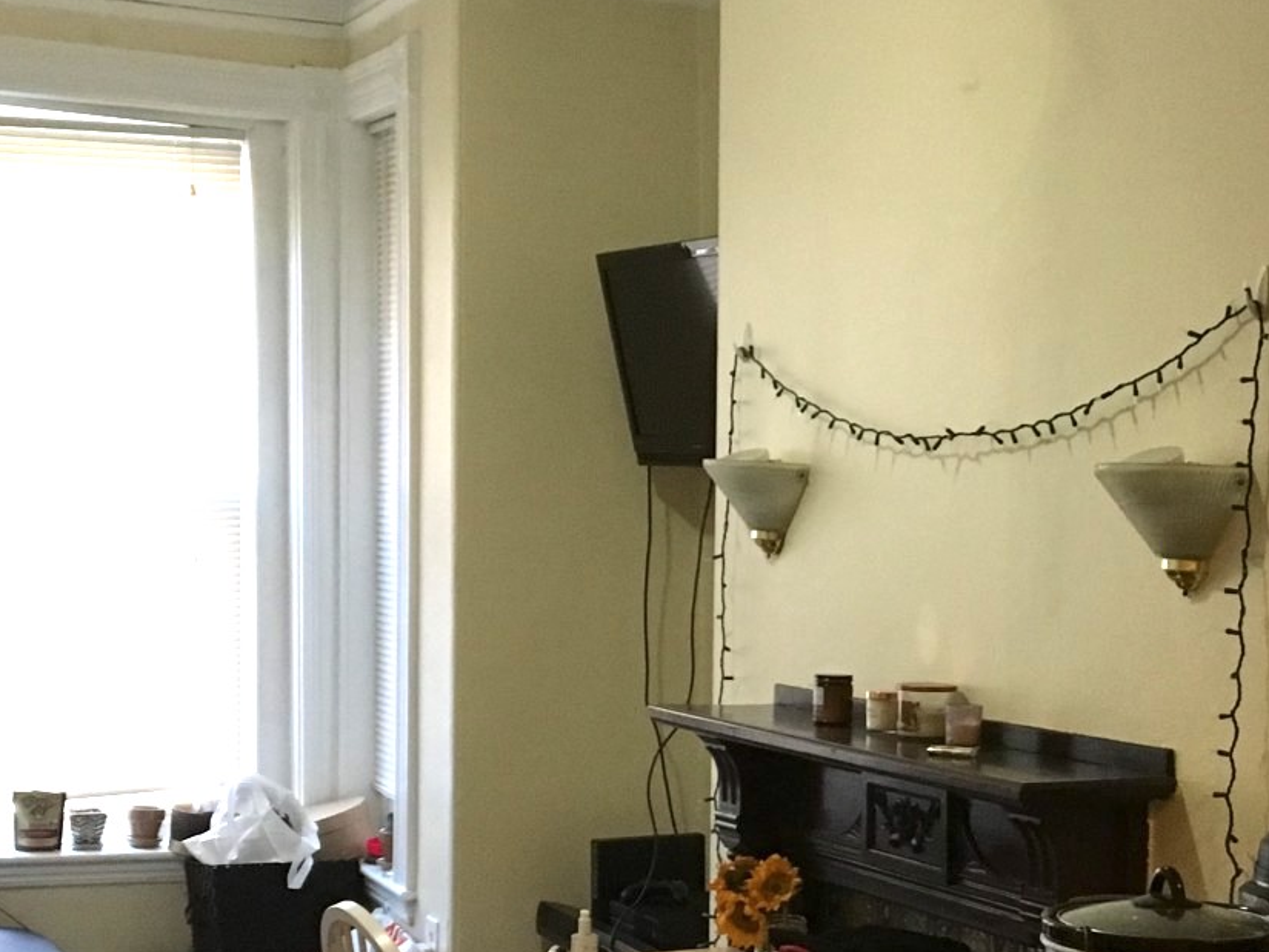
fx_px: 2640
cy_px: 640
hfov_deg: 26.7
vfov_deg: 20.4
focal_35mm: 72
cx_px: 929
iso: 200
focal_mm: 4.15
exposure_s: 1/30
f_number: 2.2
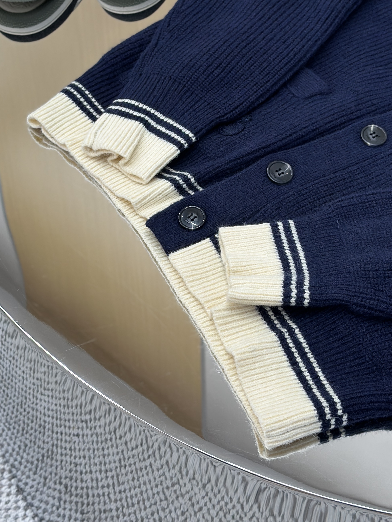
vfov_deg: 26.3
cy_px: 202
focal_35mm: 74
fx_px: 1117
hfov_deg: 19.9
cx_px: 185
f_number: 1.78
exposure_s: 1/283
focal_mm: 6.86
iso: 80
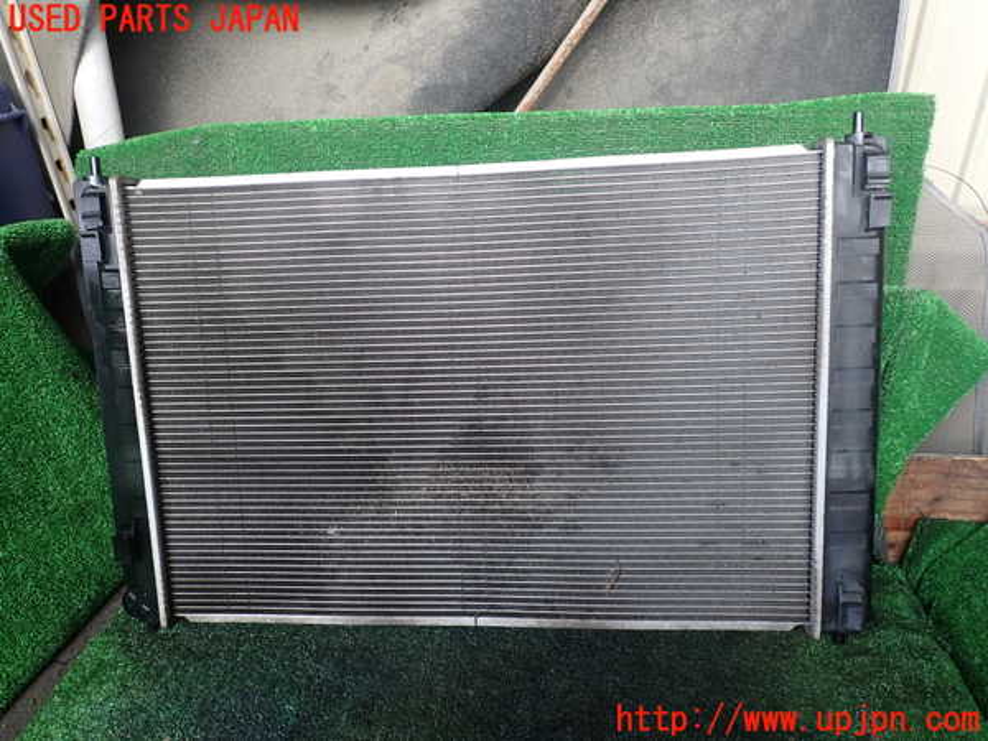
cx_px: 494
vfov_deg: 54.9
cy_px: 370
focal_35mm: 25
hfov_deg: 69.4
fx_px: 714
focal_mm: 4.5
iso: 100
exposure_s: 1/60
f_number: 2.8
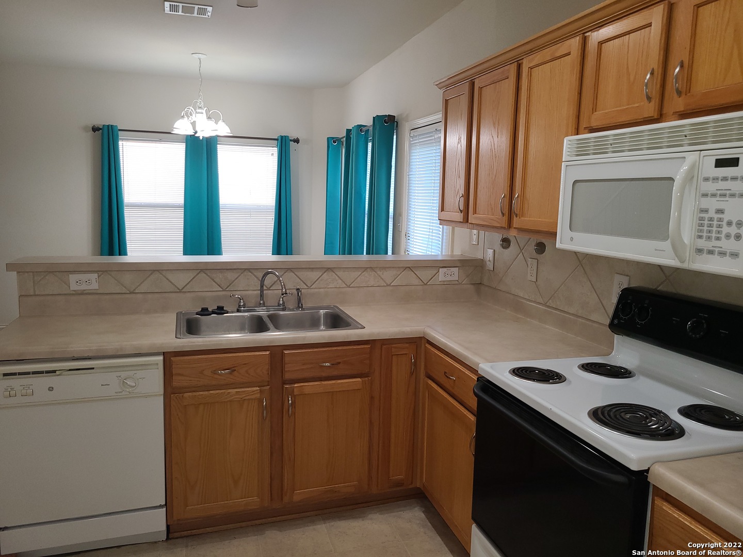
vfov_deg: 53.1
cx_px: 372
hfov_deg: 67.3
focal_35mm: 26
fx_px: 558
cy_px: 278
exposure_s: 1/60
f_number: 1.8
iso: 80
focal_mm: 5.4
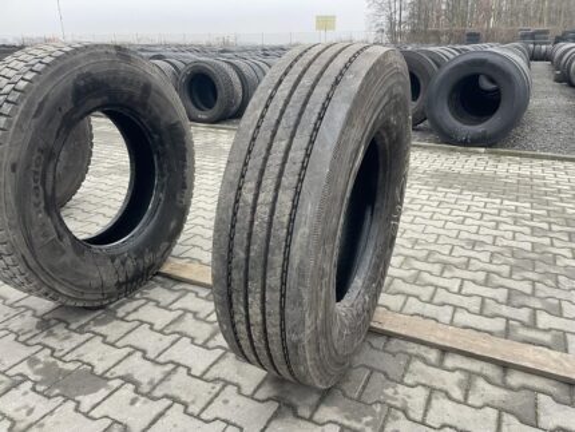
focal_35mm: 26
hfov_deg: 67.3
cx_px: 288
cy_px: 216
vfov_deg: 53.1
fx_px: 432
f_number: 1.6
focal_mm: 4.2
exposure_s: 1/92
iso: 125
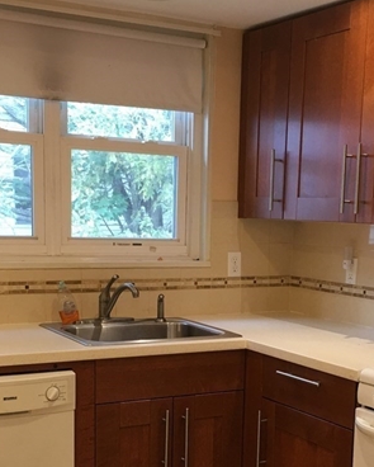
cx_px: 217
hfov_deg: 25.8
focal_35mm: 59
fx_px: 815
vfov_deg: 31.1
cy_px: 376
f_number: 2.2
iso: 32
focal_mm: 4.15
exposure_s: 1/17
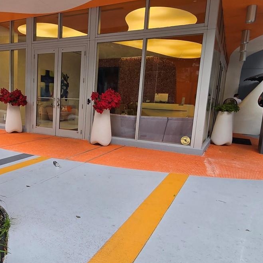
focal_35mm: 28
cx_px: 64
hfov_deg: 54.4
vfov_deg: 57.2
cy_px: 143
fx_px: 241
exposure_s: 1/212
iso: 50
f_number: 2.2
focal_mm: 2.2
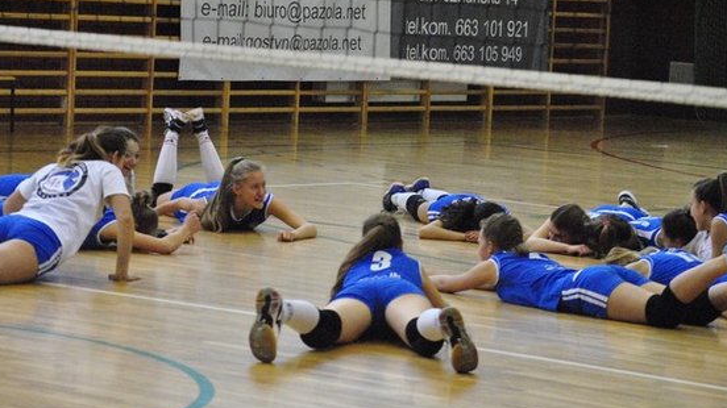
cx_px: 344
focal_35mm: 158
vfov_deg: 7.7
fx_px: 3037
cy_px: 228
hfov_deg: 13.6
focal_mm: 85
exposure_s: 1/200
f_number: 5
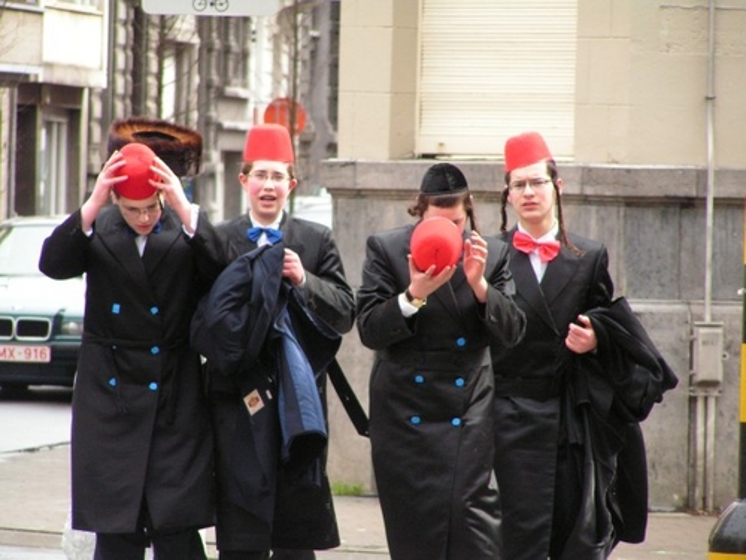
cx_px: 373
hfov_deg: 5.2
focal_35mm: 380
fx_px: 8189
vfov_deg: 3.9
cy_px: 280
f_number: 3.7
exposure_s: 1/400
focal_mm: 63
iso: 200
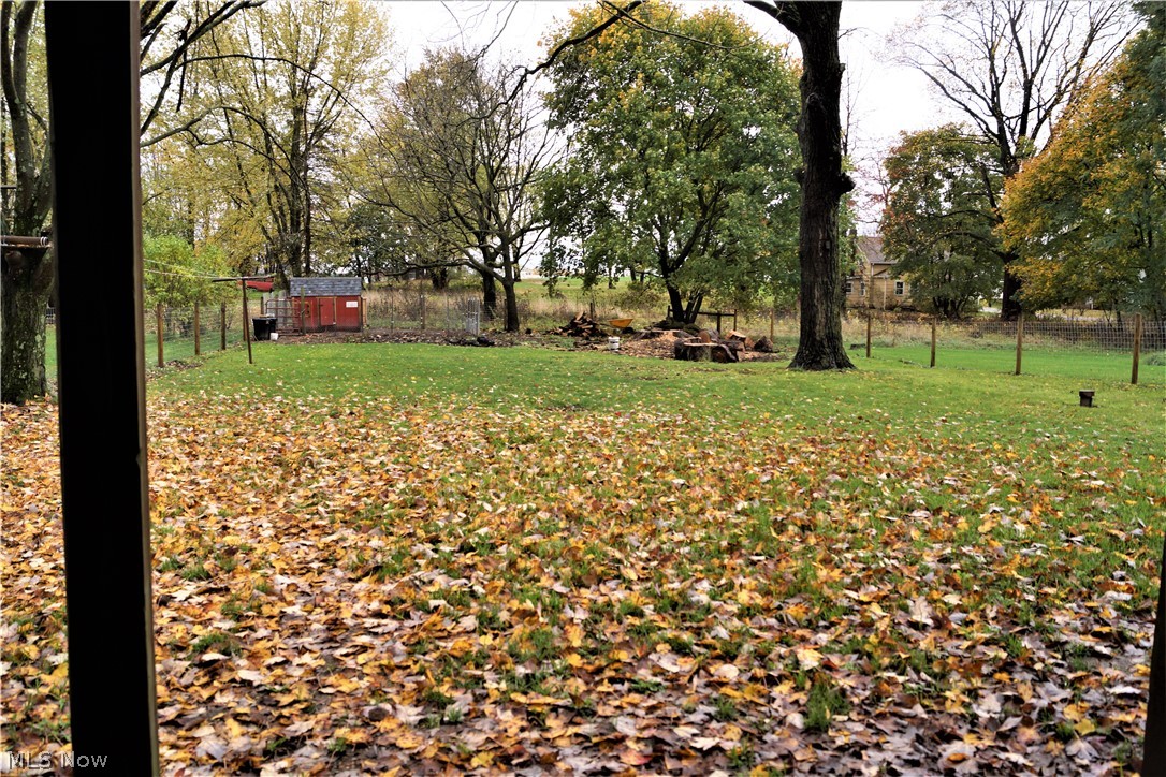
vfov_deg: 43.6
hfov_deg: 61.9
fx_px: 972
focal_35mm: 30
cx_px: 583
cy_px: 388
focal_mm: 20
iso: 100
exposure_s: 1/100
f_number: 5
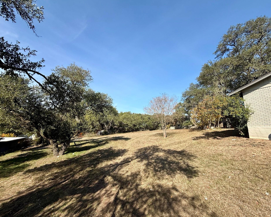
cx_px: 145
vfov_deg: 84.0
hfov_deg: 96.6
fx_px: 120
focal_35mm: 15
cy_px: 106
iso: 50
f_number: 2.2
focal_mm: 2.22
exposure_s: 1/1848
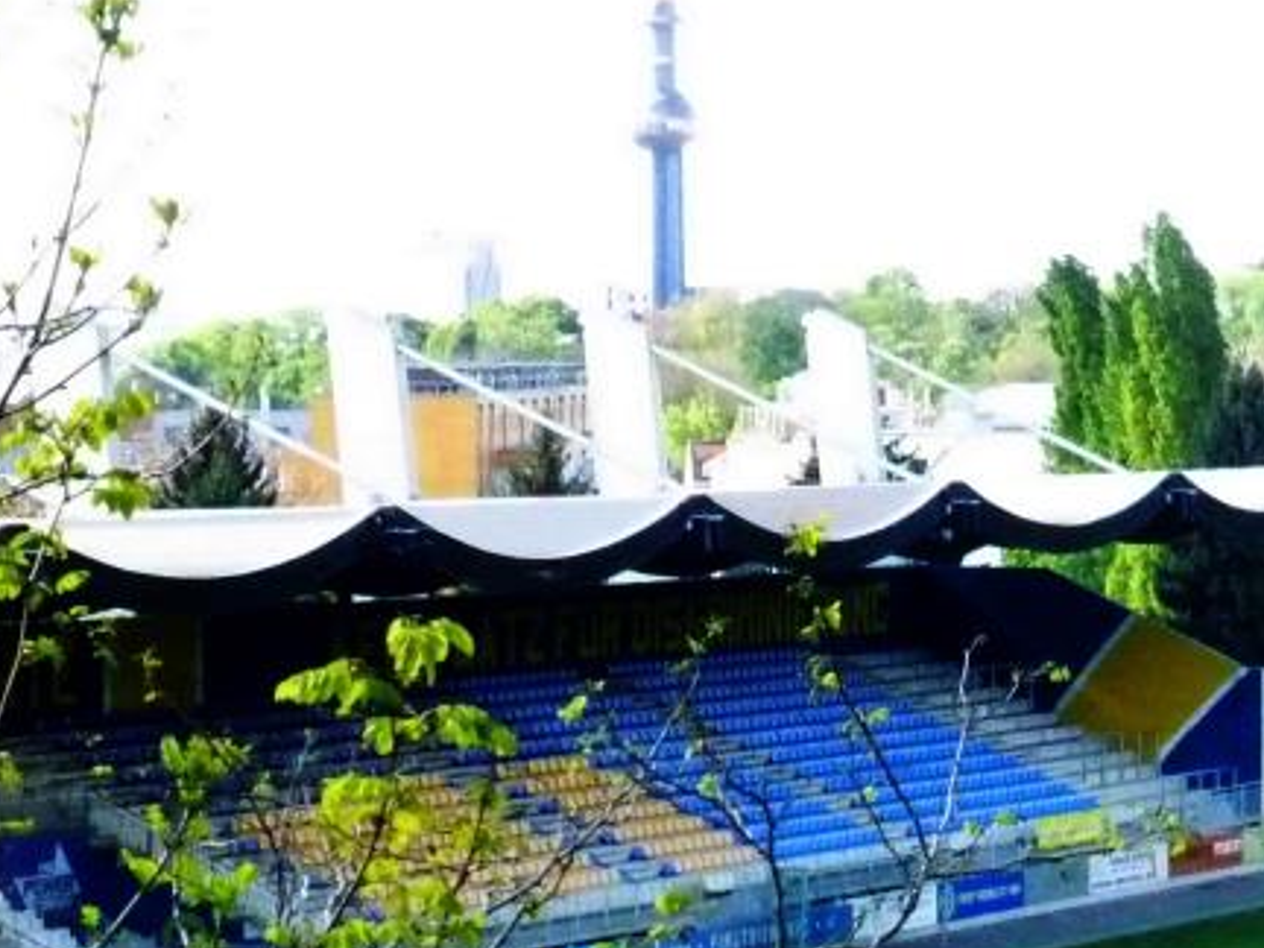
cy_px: 568
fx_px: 6061
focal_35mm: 166
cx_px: 1147
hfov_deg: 11.8
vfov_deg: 8.9
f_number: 5
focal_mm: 12.5
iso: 3200
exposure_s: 1/2000
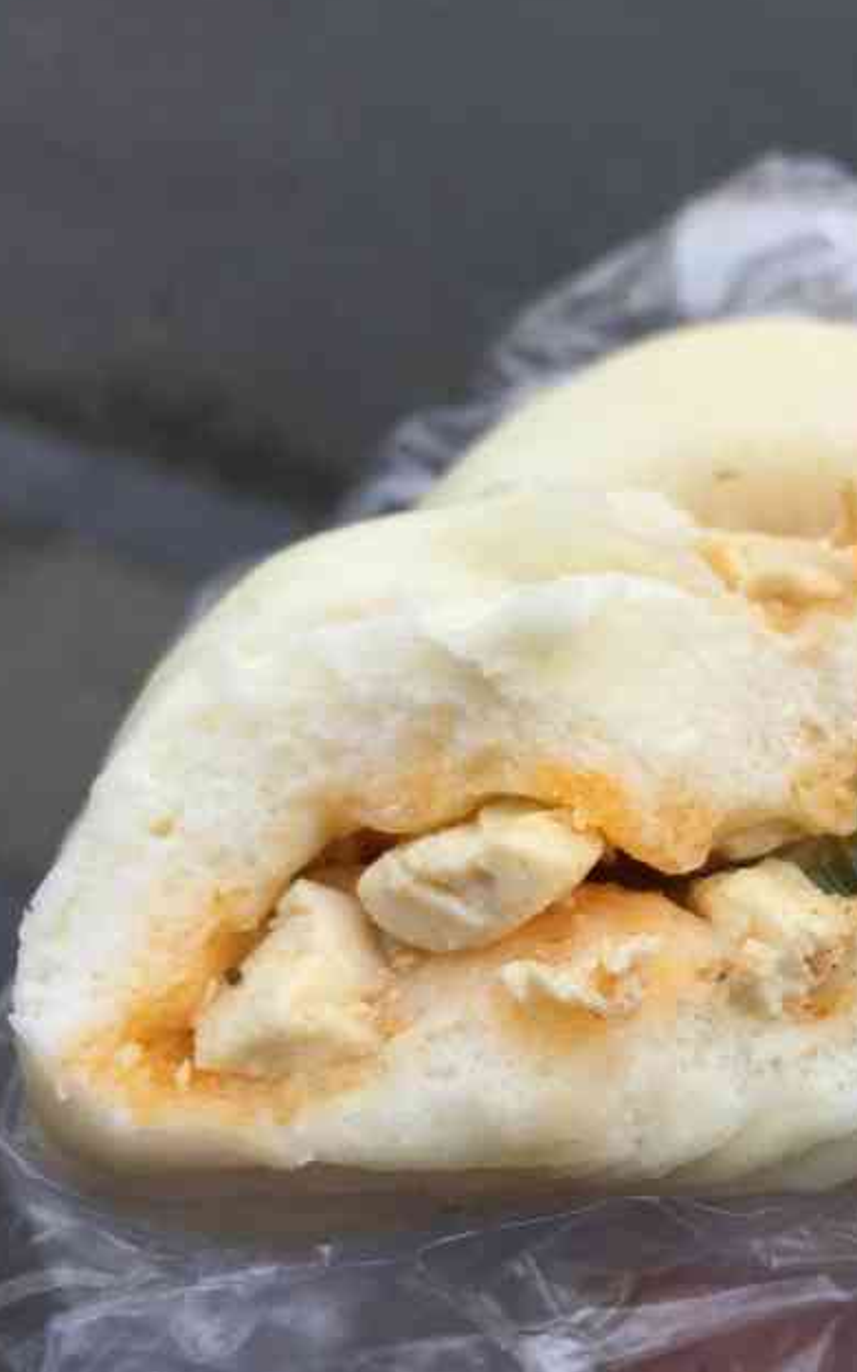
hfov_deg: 27.2
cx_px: 743
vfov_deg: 43.5
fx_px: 1719
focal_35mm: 46
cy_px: 674
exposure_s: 1/582
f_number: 2.2
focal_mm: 4.15
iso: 25
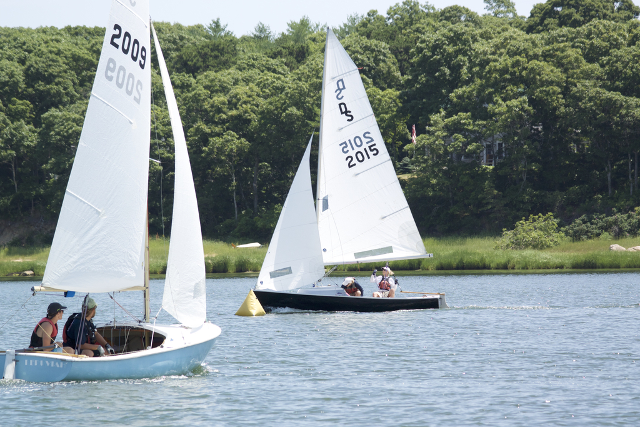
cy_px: 214
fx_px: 4818
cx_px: 320
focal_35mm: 271
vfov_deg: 5.1
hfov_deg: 7.6
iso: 160
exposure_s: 1/640
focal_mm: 100.6
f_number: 4.8
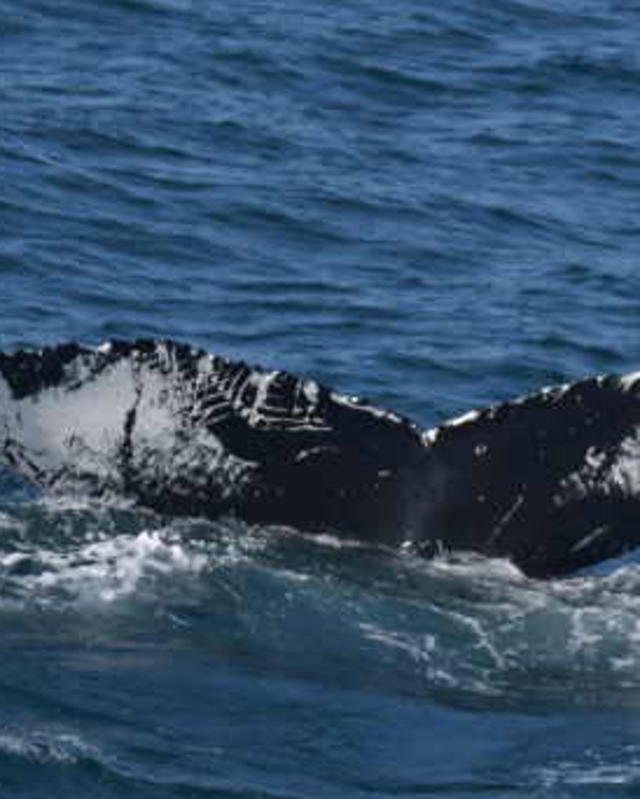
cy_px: 428
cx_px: 388
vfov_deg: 5.1
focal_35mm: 377
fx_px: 8930
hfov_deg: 4.1
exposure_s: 1/1600
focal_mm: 85
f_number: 5.6
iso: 200
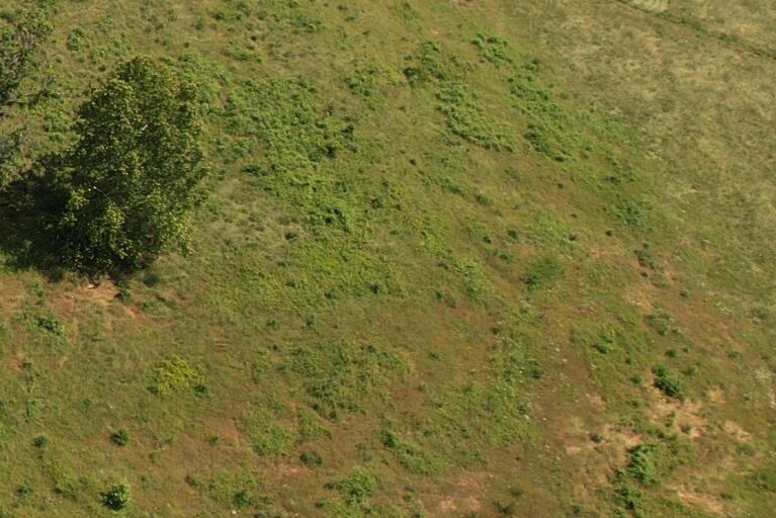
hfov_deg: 19.4
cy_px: -84
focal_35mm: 86
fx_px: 1854
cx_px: -507
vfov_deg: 15.4
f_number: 2.8
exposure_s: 1/180
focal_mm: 8.38
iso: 100
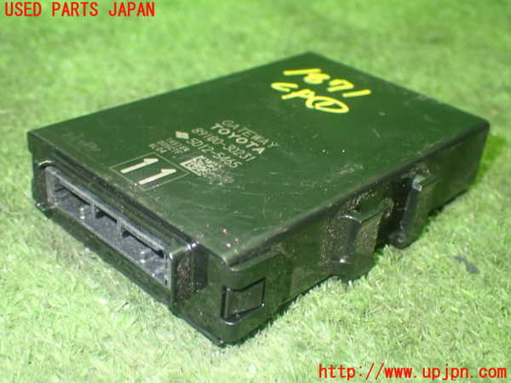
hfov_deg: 40.4
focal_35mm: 47
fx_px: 694
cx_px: 256
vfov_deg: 30.9
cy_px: 192
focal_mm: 8.4
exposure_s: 1/15
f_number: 3.1
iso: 800
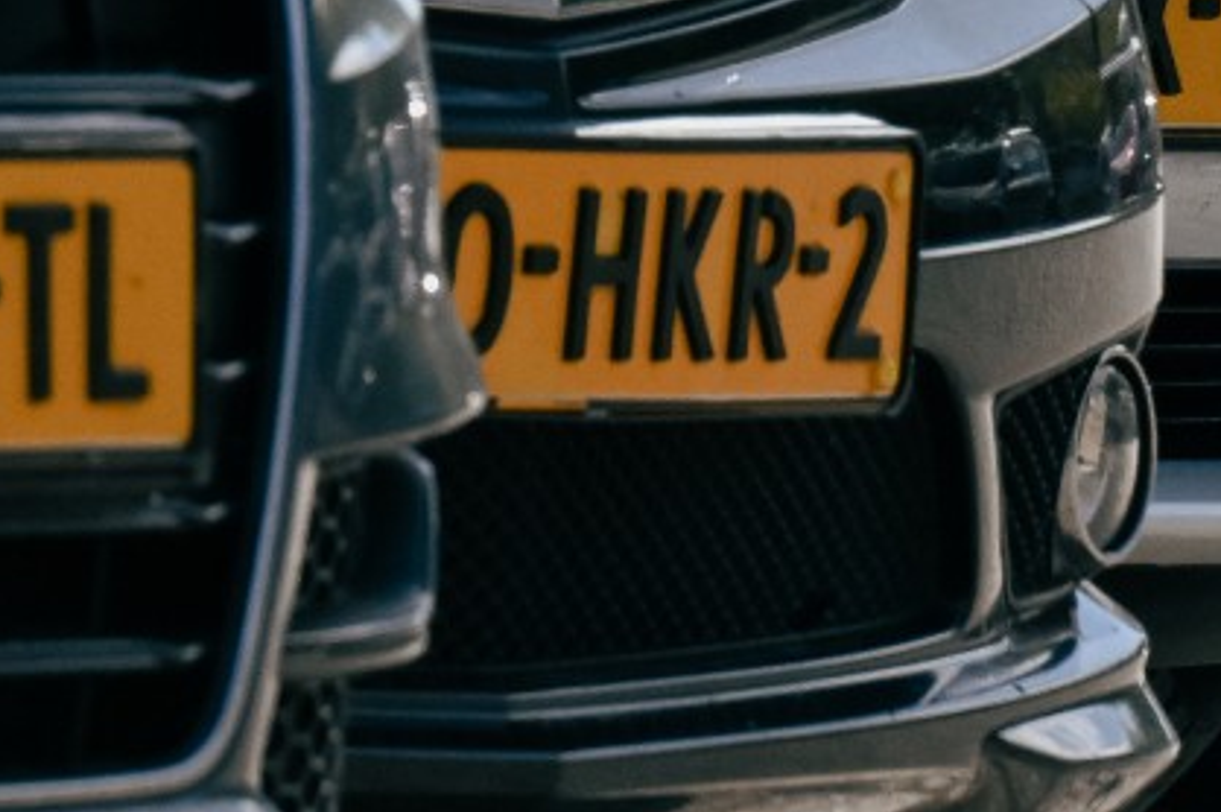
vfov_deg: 1.2
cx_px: 345
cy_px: -178
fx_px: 39447
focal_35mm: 1164
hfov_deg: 1.8
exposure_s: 1/4000
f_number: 9
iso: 1000
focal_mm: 200
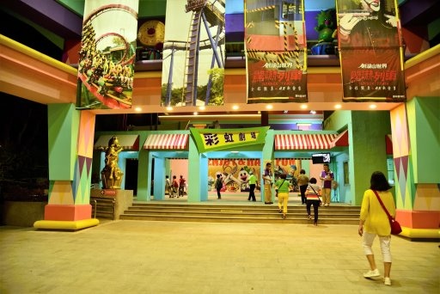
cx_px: 220
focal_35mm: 24
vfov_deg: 53.2
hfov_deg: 73.7
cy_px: 147
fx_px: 293
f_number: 4.5
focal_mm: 24
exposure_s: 1/40
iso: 1600
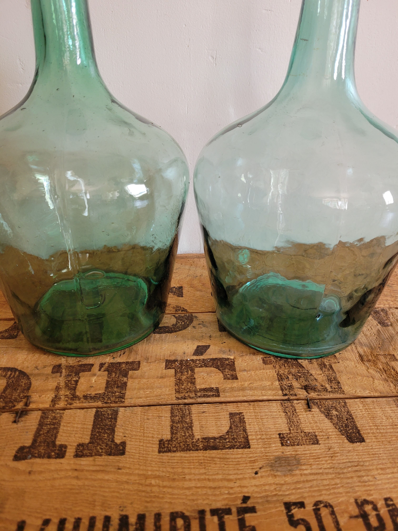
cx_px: 199
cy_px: 266
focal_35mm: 26
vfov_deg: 67.3
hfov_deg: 53.1
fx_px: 399
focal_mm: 5.4
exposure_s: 1/50
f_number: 1.8
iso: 250
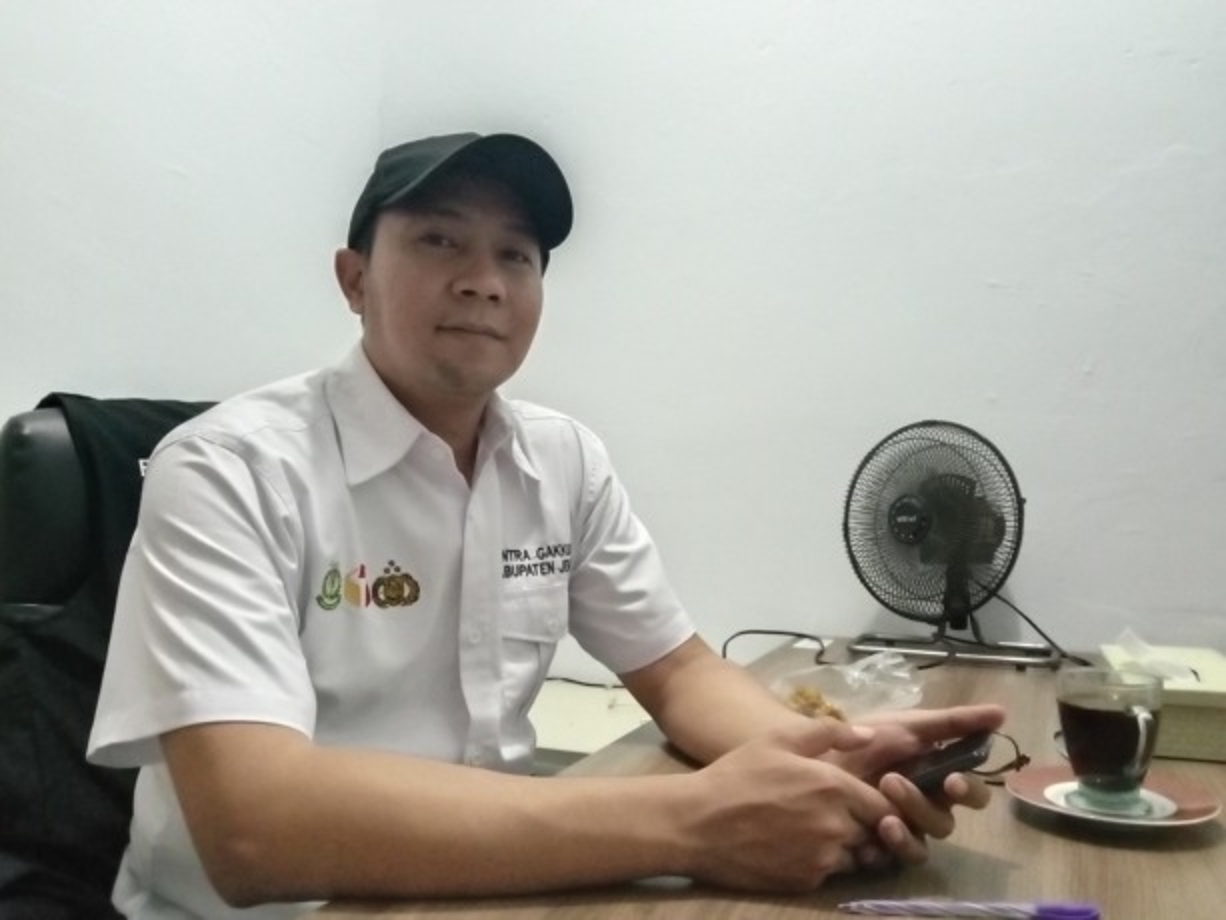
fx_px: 921
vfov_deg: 53.1
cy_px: 460
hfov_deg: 67.3
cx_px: 613
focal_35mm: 26
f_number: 2.2
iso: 2204
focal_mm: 3.65
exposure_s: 1/20
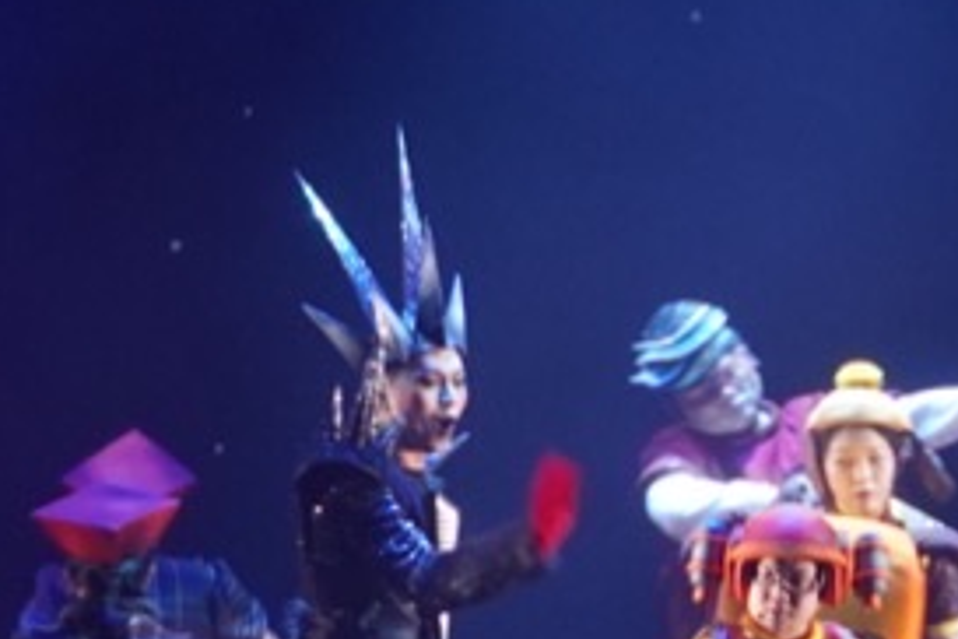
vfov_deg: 4.4
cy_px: -312
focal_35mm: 308
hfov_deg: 6.7
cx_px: 821
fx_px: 8194
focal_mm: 35
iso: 640
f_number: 2.2
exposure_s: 1/80
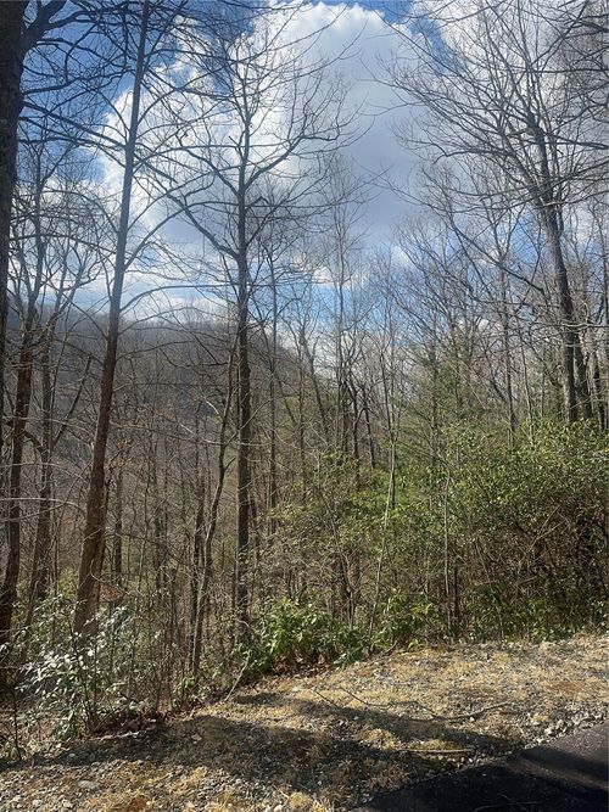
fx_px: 563
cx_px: 304
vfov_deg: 71.6
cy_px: 406
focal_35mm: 24
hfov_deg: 56.8
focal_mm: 6.86
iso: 80
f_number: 1.78
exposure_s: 1/5000
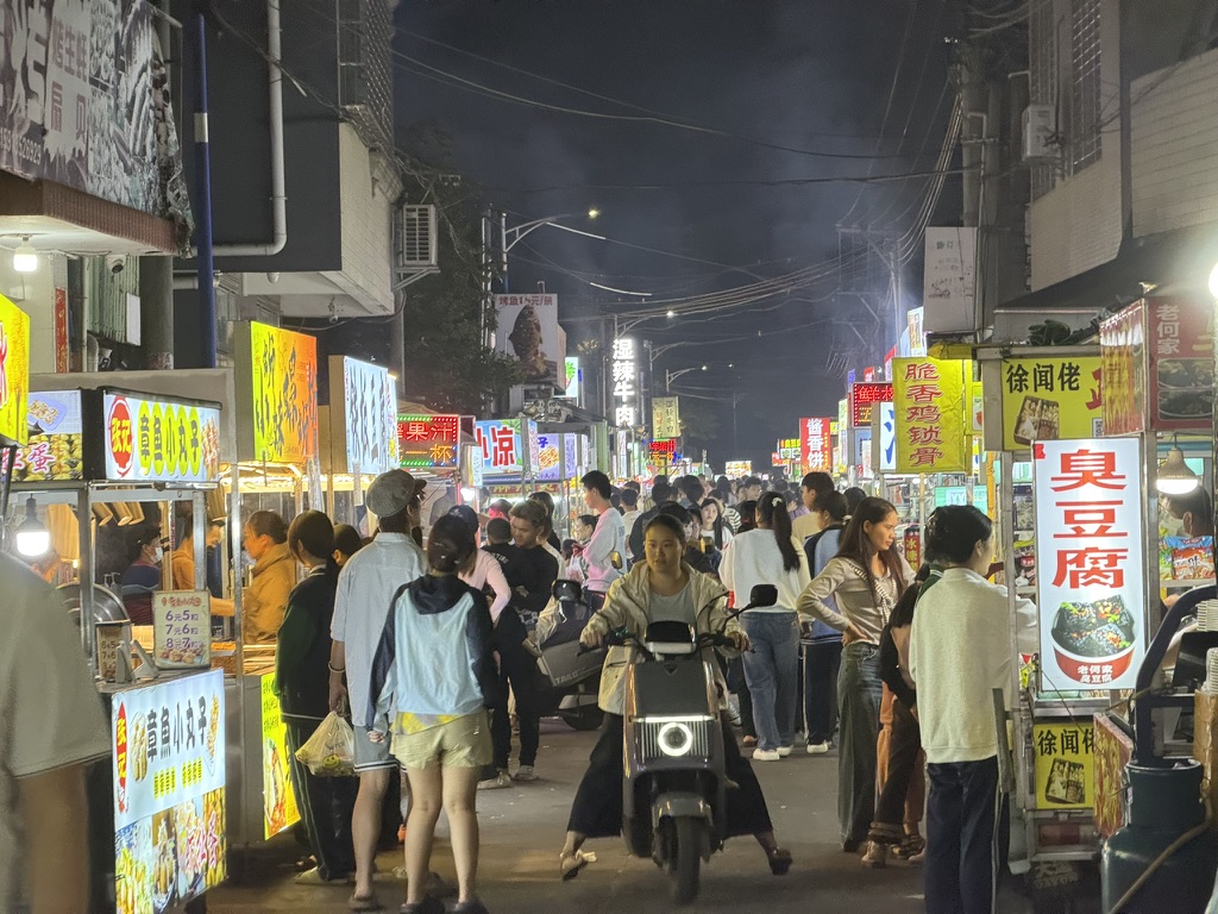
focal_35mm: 100
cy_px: 457
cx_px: 609
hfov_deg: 19.6
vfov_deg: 14.8
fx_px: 3519
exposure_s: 1/50
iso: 640
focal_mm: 16.89
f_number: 2.8
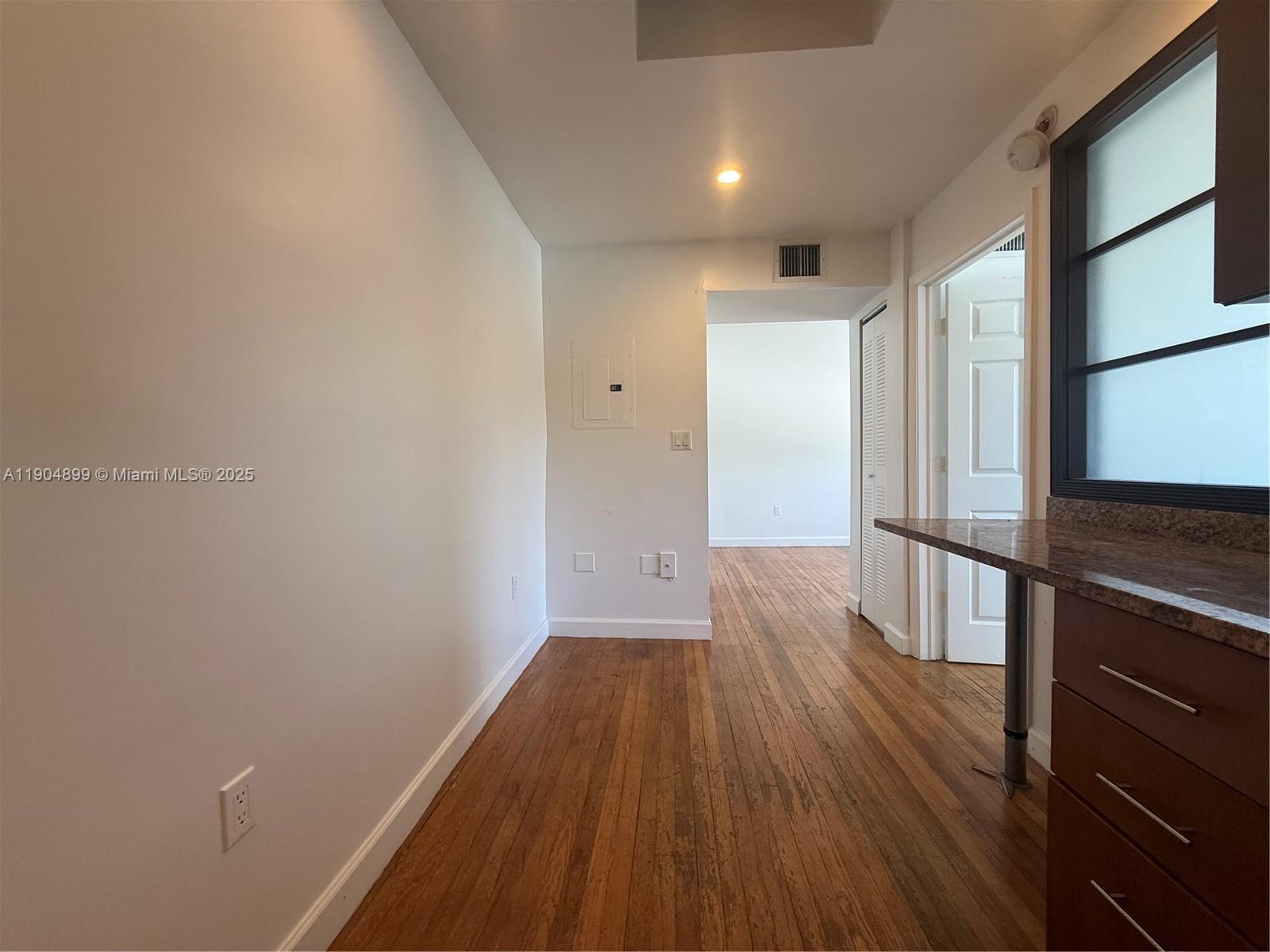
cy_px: 476
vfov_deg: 85.7
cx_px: 635
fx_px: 514
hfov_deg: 102.1
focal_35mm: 14
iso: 125
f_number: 2.2
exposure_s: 1/120
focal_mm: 2.22
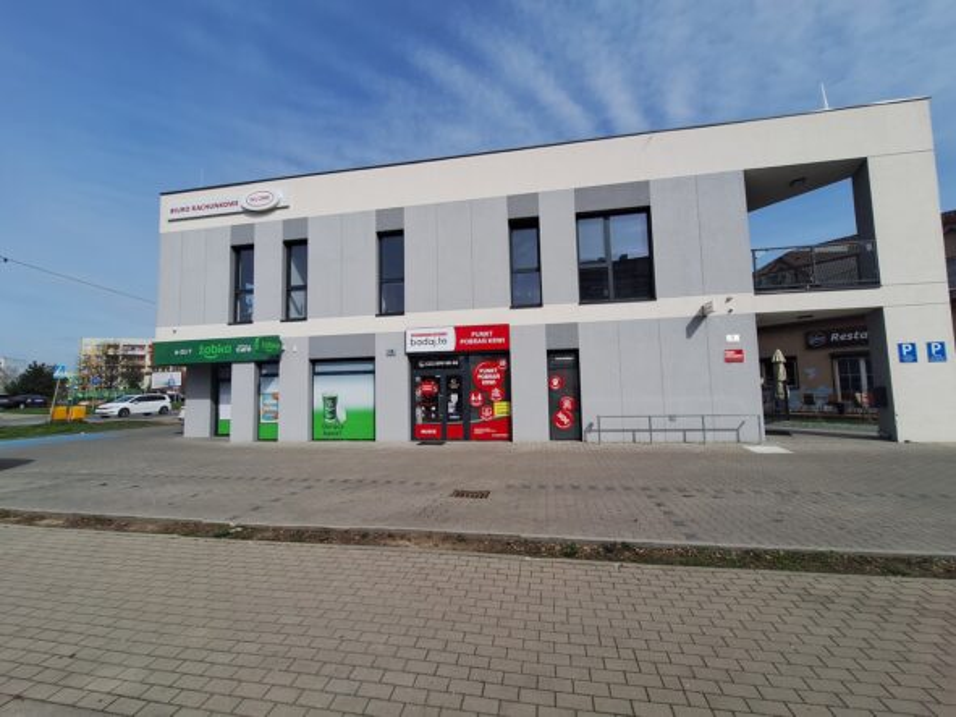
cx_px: 478
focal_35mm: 13
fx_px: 359
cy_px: 358
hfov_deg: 106.2
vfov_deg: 89.9
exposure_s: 1/1848
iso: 40
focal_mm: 1.74
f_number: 2.2
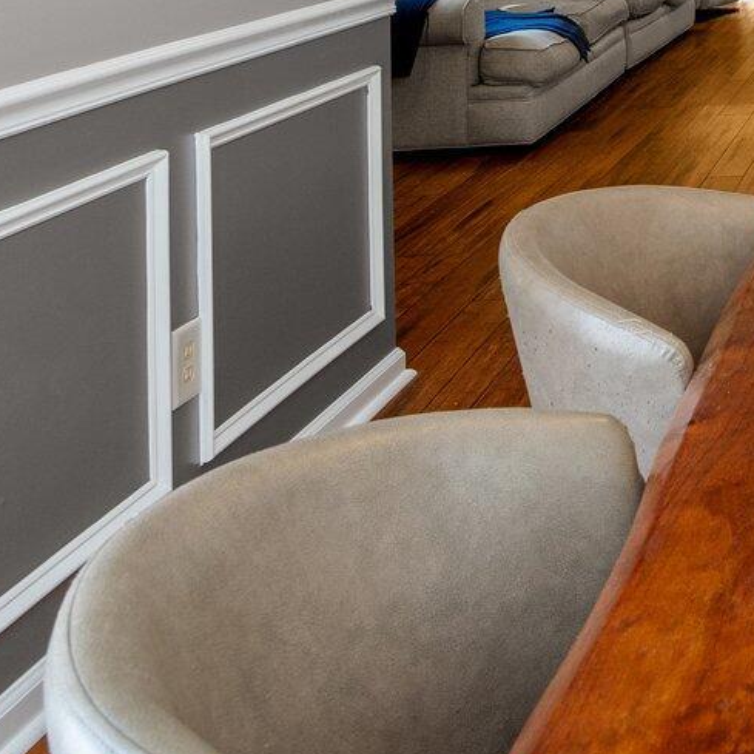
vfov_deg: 26.1
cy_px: -195
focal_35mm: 57
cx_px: 1288
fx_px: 1405
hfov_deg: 21.7
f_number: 8
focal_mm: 16
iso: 400
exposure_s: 1/4
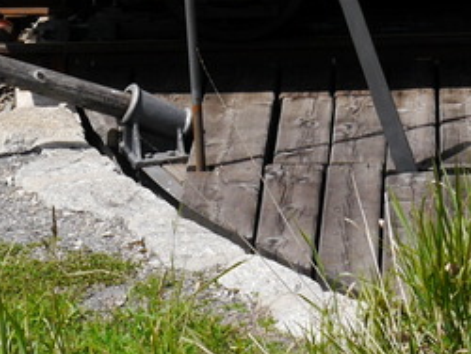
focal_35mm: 240
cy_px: -320
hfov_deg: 8.1
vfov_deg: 6.1
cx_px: 641
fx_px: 3269
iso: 160
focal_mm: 25
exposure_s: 1/320
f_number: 9
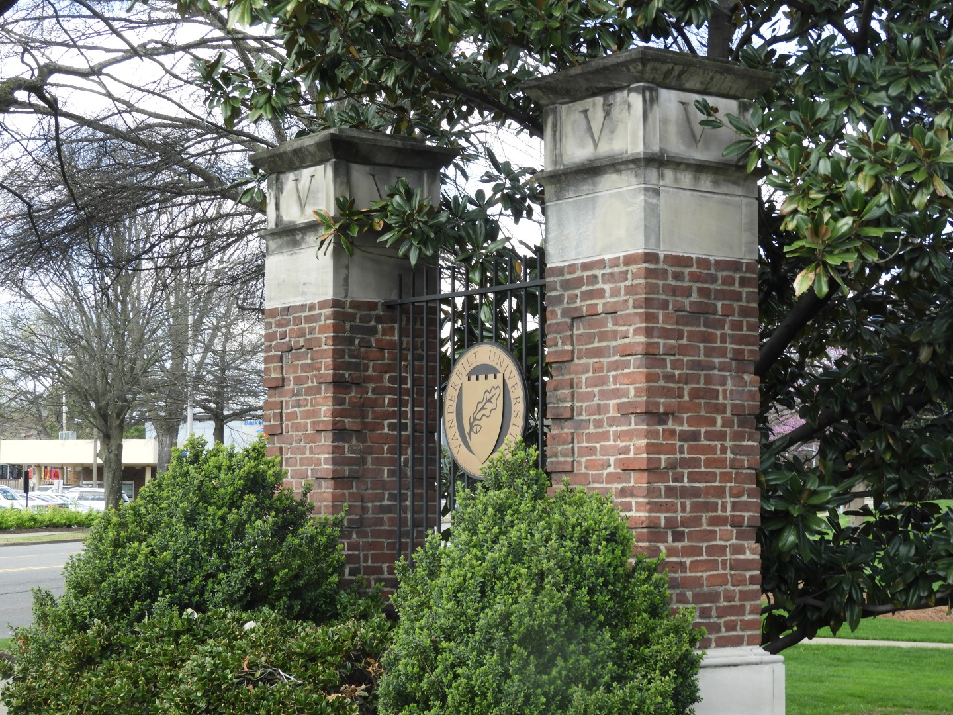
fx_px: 2202
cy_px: 358
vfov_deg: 18.4
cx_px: 476
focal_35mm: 80
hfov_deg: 24.4
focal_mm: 14.3
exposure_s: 1/100
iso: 100
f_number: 4.5
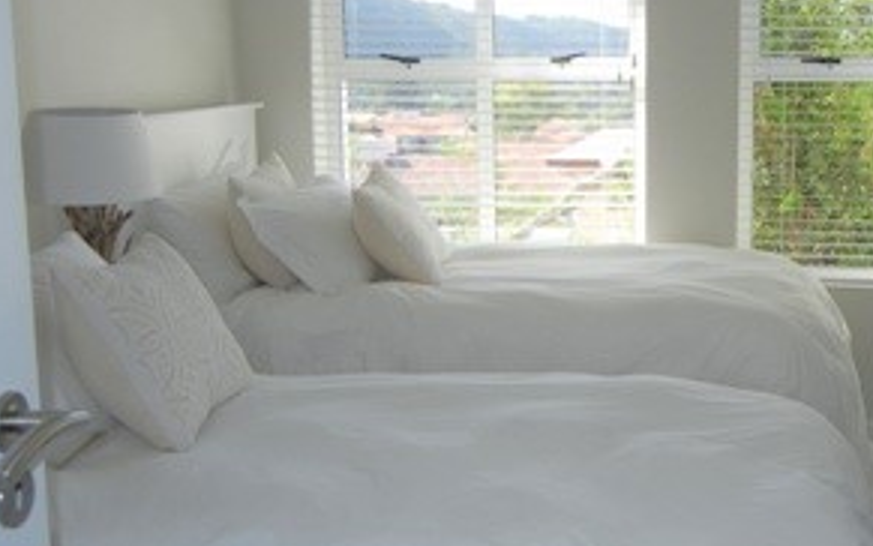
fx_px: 1166
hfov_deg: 40.1
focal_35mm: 49
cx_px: 633
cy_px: 207
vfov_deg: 26.3
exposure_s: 1/349
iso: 160
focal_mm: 5.4
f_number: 3.5
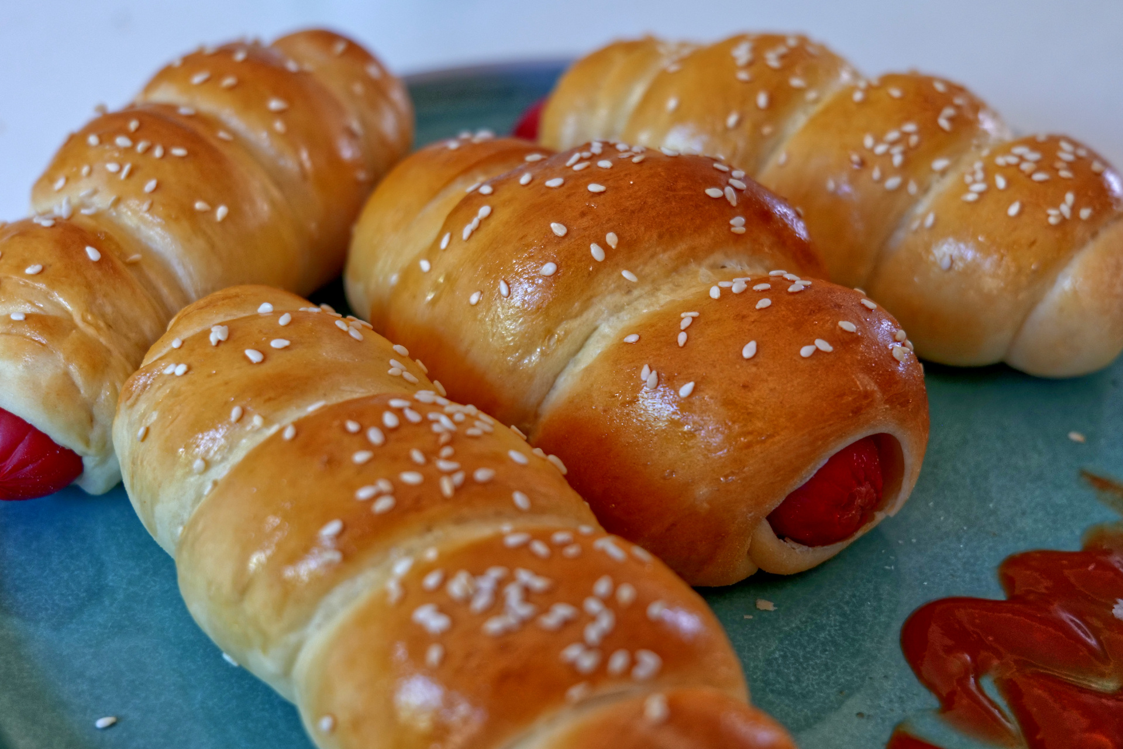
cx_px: 562
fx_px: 1872
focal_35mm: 60
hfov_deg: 33.4
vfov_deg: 22.6
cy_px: 374
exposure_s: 1/80
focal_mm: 60
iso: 1600
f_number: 5.6
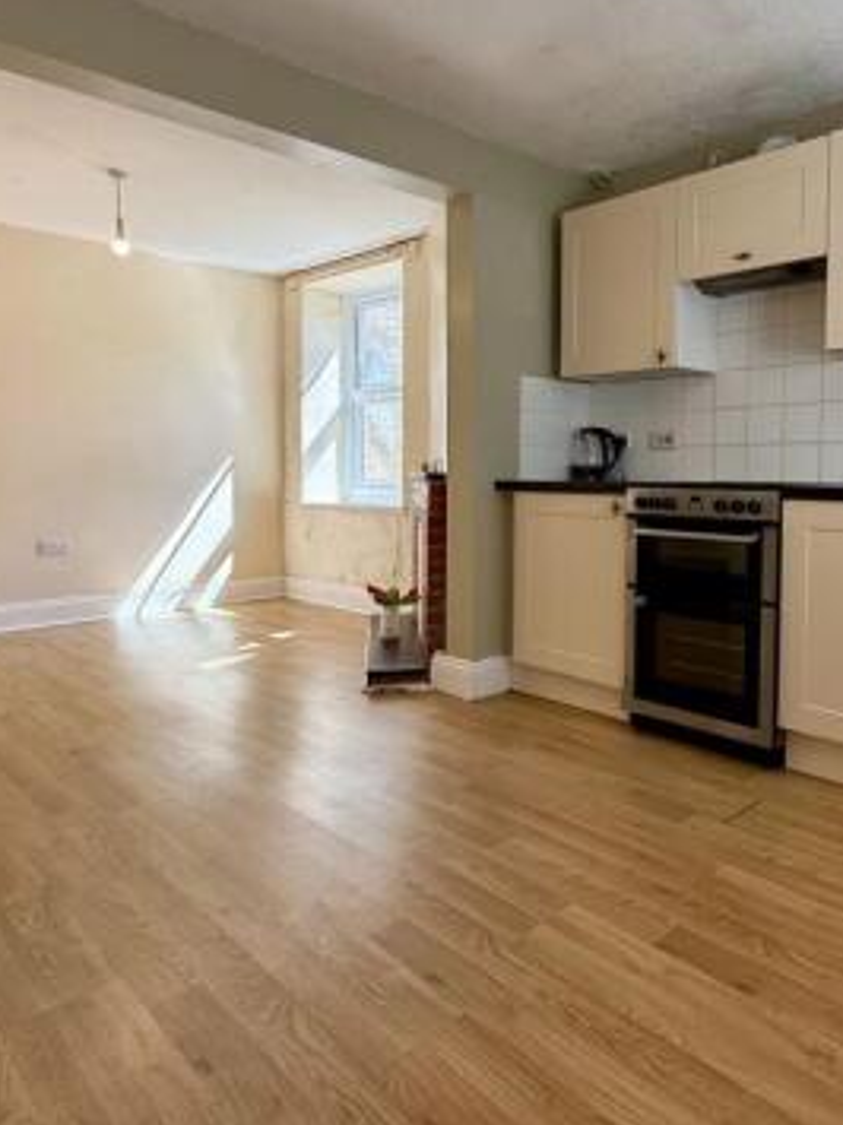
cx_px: 550
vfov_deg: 73.7
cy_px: 505
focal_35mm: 23
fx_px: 747
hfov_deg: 57.8
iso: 64
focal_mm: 2.22
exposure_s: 1/253
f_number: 2.2
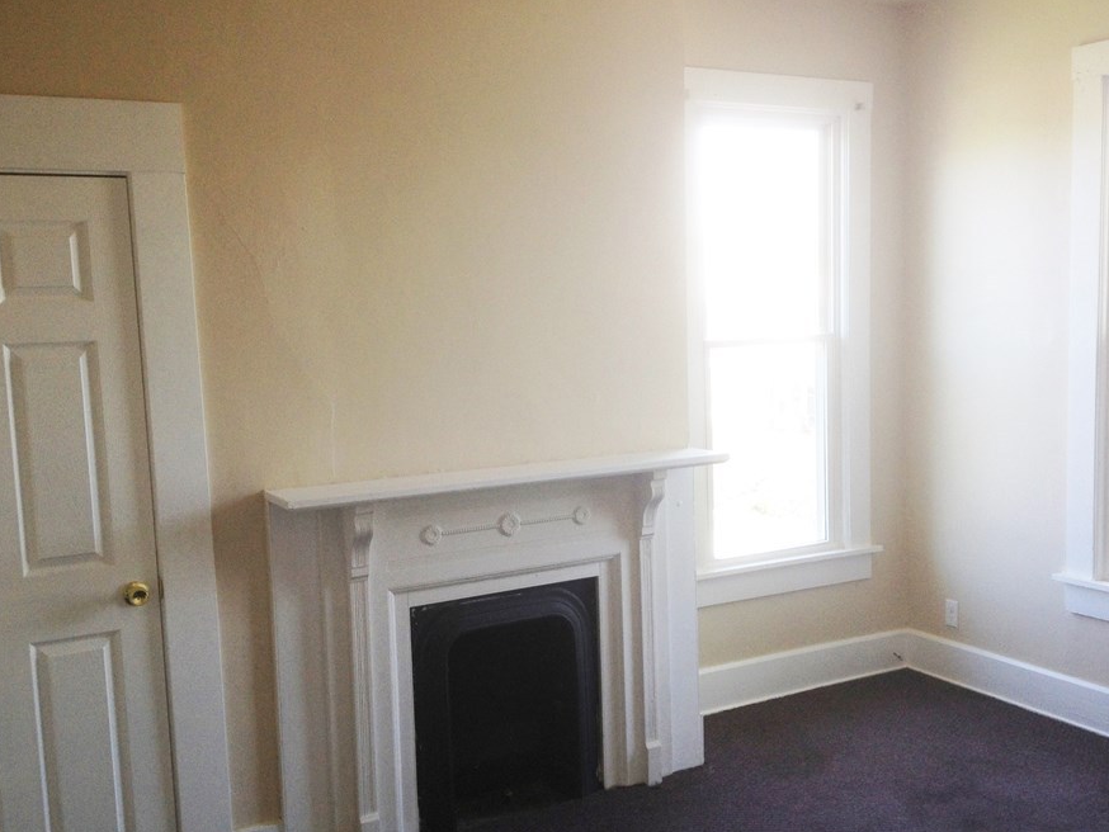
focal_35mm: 41
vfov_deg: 35.1
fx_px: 1314
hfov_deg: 45.7
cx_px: 622
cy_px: 439
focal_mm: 4.28
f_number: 2.4
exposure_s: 1/60
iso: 64
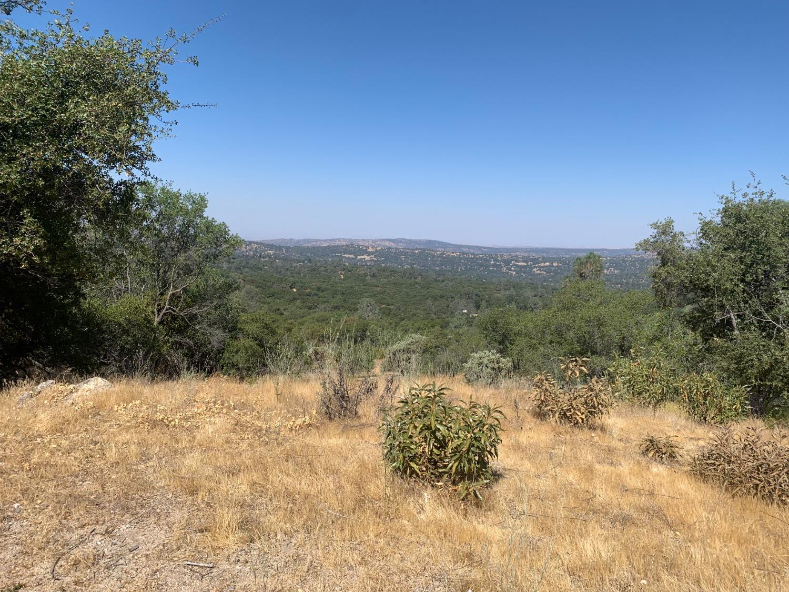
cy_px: 296
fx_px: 593
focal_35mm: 26
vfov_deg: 53.1
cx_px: 394
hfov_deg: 67.3
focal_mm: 4.25
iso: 25
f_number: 1.8
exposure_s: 1/2681
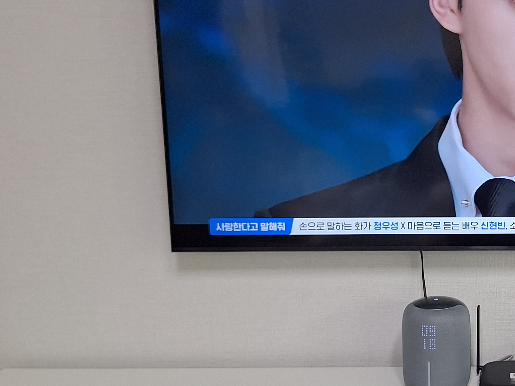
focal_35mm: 56
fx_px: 833
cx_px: 498
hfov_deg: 32.0
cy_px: 185
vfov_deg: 26.1
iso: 80
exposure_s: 1/60
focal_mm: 5.54
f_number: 1.8
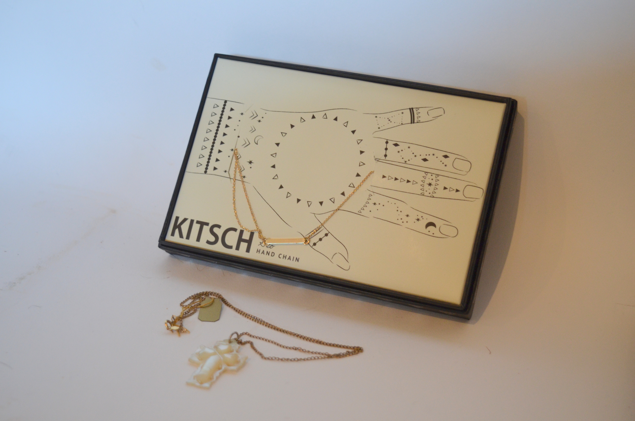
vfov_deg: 25.0
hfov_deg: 36.9
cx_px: 318
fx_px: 951
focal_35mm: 54
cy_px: 210
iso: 800
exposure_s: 1/50
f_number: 4.8
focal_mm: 36
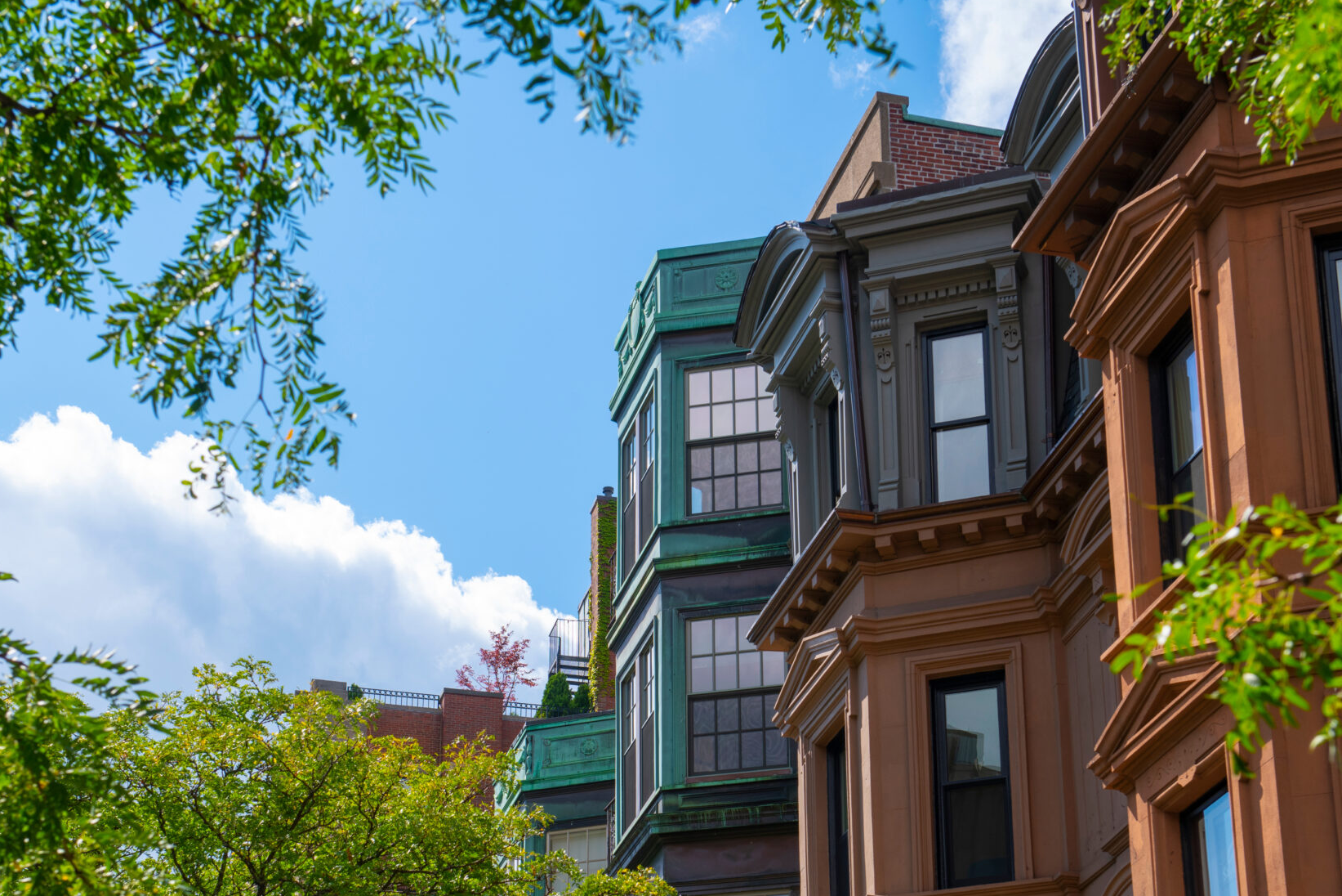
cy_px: 693
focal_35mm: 81
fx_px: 3020
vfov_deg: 16.8
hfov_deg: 25.0
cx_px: 604
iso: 100
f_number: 8
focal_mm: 52
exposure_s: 1/200
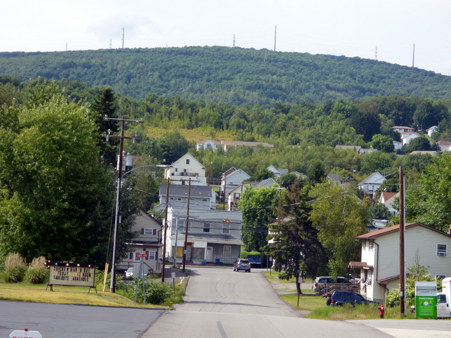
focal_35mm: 120
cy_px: 169
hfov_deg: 16.4
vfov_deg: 12.3
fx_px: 1563
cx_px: 226
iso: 100
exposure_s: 1/320
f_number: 5
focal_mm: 19.62
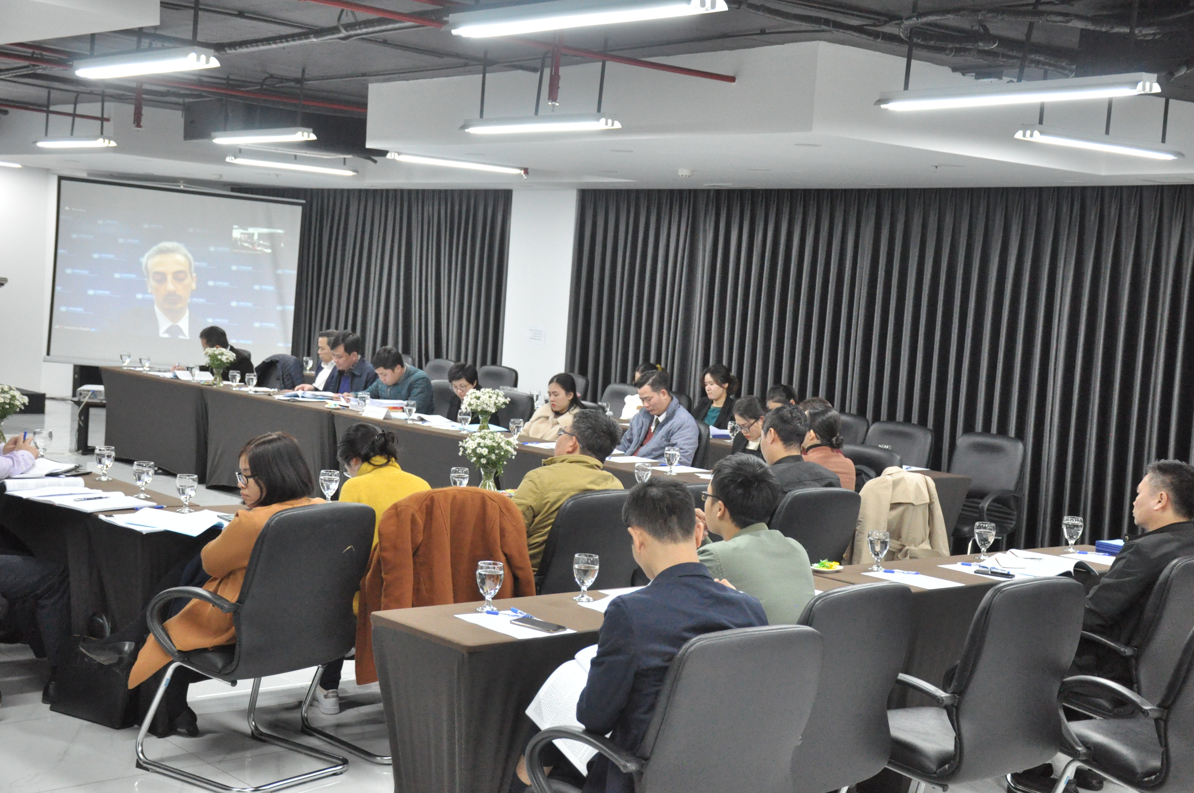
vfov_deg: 26.4
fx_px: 1689
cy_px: 396
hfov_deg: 38.9
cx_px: 597
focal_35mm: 51
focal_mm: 34
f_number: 4.2
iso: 2000
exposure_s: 1/125
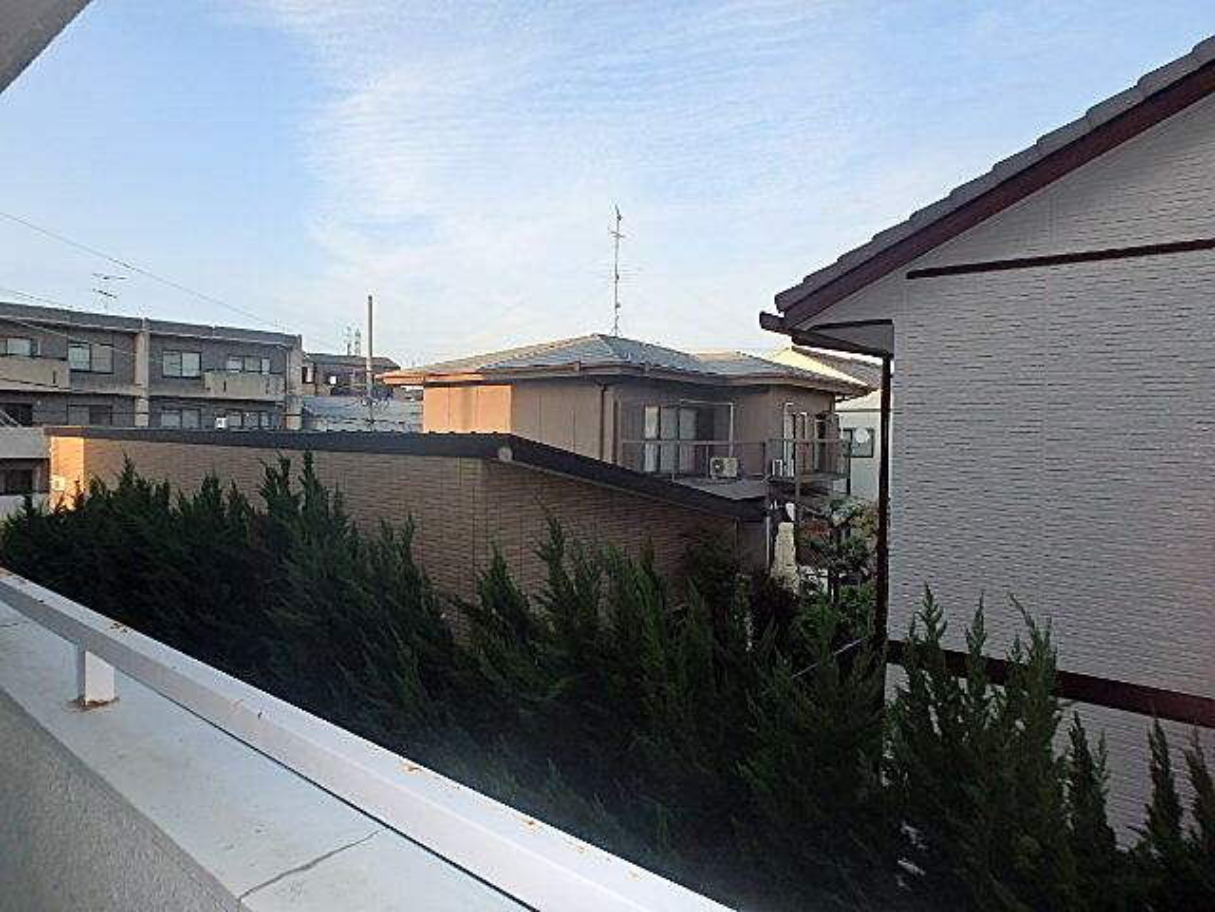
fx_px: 737
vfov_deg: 63.4
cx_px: 608
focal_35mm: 21
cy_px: 456
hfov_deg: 79.0
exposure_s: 1/320
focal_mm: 3.7
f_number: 3.5
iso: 125
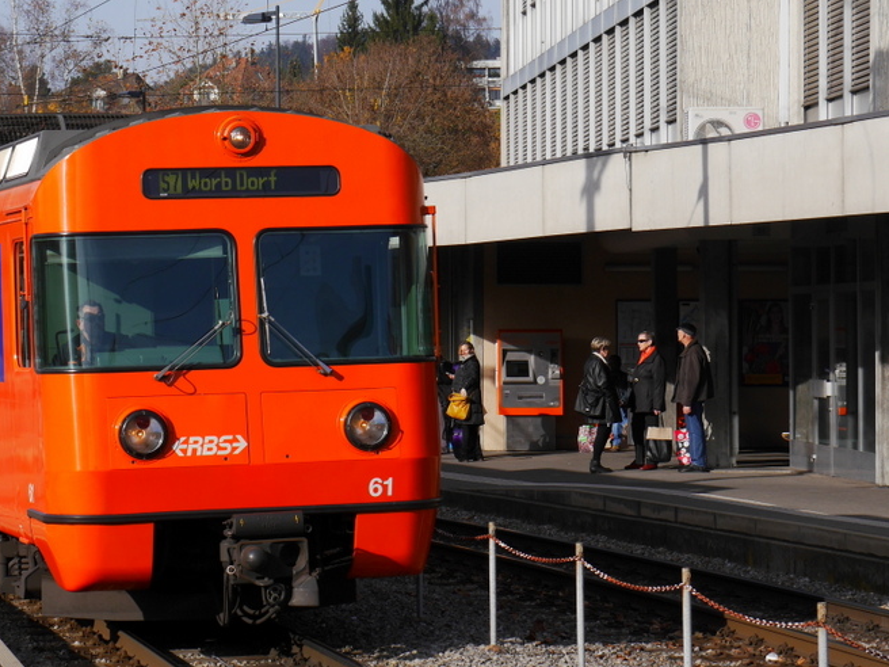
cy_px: 308
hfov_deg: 15.3
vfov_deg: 11.6
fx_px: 3287
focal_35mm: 128
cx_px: 215
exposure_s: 1/400
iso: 160
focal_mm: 42
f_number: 10
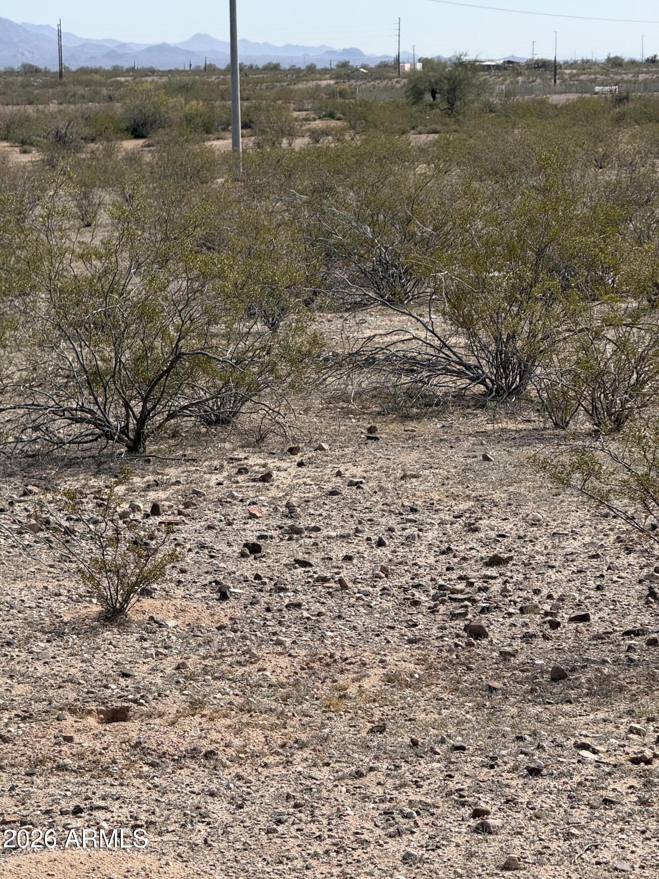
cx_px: 330
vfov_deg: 16.4
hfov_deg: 12.3
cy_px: 440
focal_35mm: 120
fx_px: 3046
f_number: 2.8
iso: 50
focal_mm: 15.66
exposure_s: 1/1650
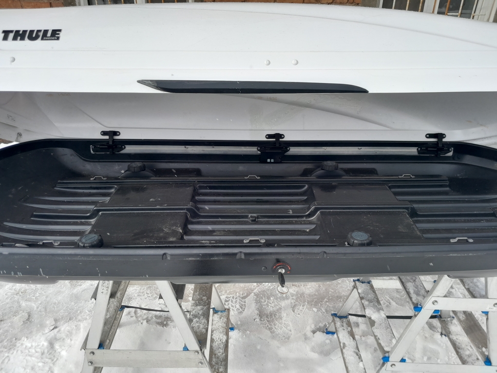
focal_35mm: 27
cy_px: 186
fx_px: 388
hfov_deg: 65.3
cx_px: 248
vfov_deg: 51.4
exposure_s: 1/325
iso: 40
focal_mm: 4
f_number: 1.8
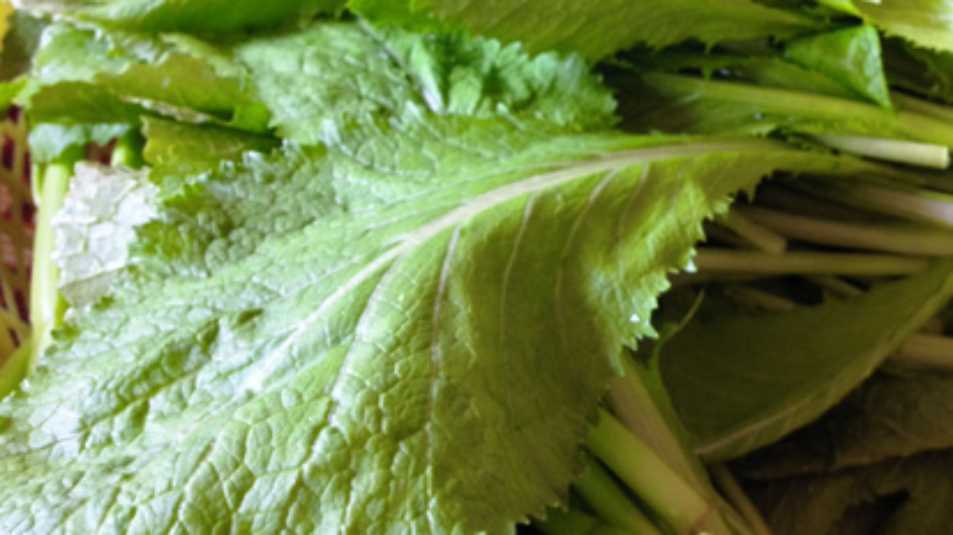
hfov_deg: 43.4
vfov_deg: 24.8
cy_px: 73
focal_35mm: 47
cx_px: 588
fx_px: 1187
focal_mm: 4.12
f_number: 2.4
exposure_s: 1/20
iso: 100
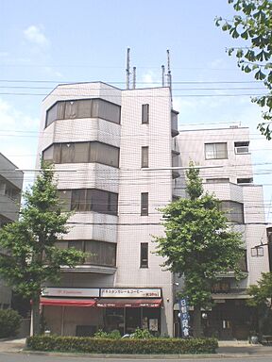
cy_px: 181
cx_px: 136
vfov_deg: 51.4
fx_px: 377
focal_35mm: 36
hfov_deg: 39.7
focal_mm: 6.3
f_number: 4.6
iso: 64
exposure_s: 1/1000
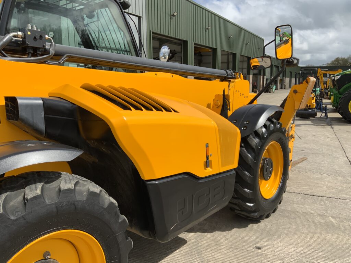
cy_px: 132
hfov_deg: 61.7
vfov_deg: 48.2
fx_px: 294
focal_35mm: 29
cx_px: 176
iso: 16
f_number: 1.8
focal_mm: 3
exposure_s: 1/2667
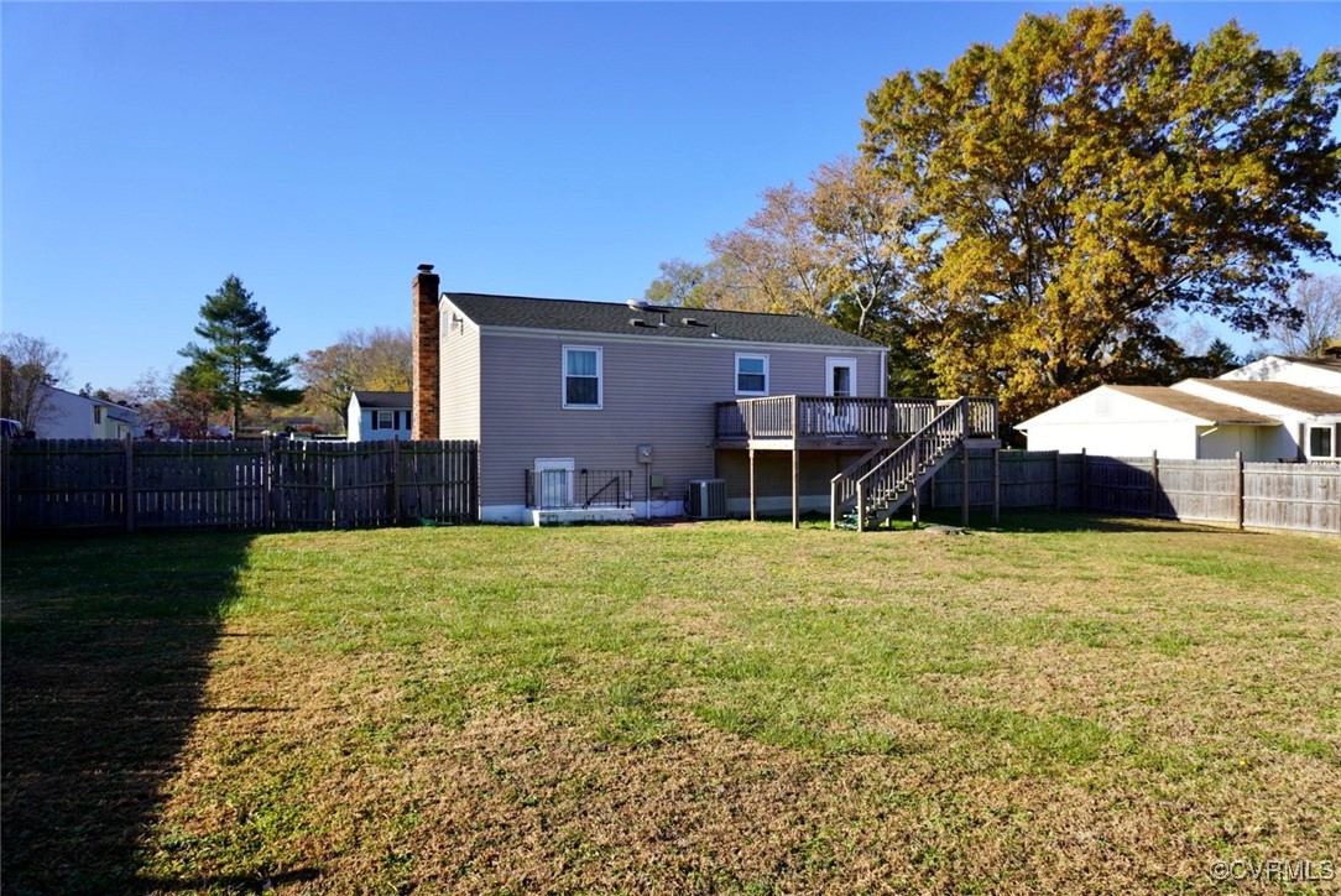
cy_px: 448
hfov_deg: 73.7
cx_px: 670
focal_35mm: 24
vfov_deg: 53.2
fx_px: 894
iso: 100
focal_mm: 16
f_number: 5
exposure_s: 1/500
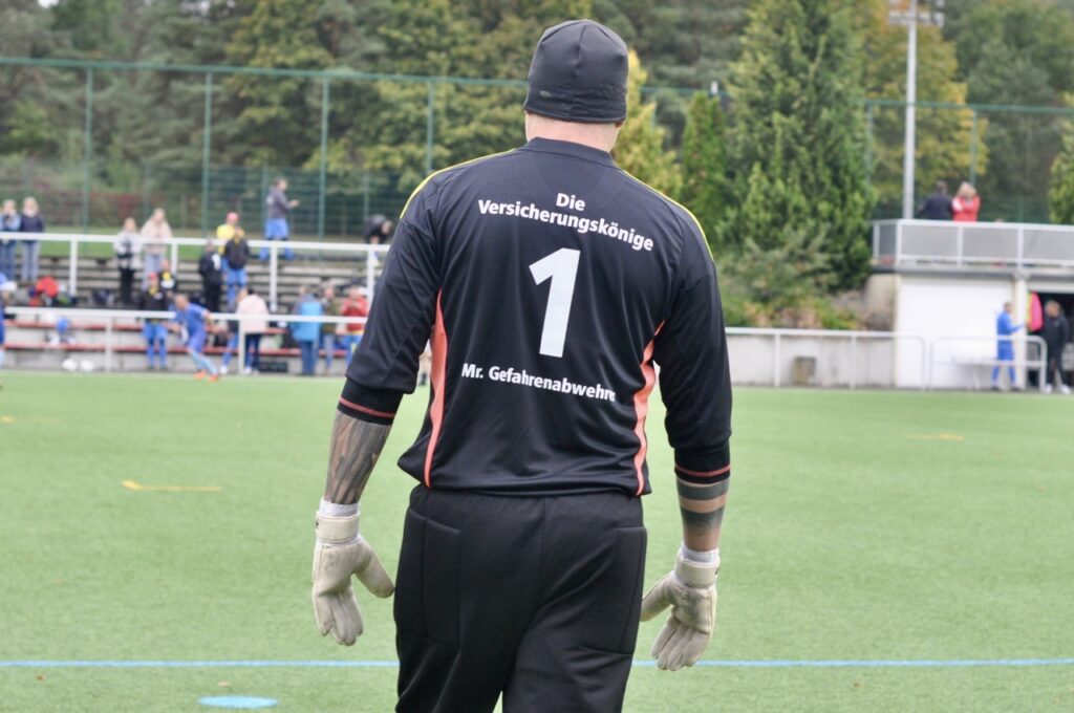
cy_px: 356
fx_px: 2235
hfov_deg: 27.0
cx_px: 537
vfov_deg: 18.1
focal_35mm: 75
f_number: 5
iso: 640
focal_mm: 50
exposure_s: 1/250
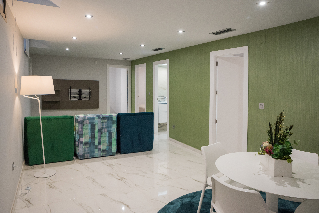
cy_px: 106
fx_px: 213
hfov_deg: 73.7
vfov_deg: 53.2
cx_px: 160
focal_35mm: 24
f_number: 5.6
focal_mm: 24
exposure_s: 1/125
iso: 2000
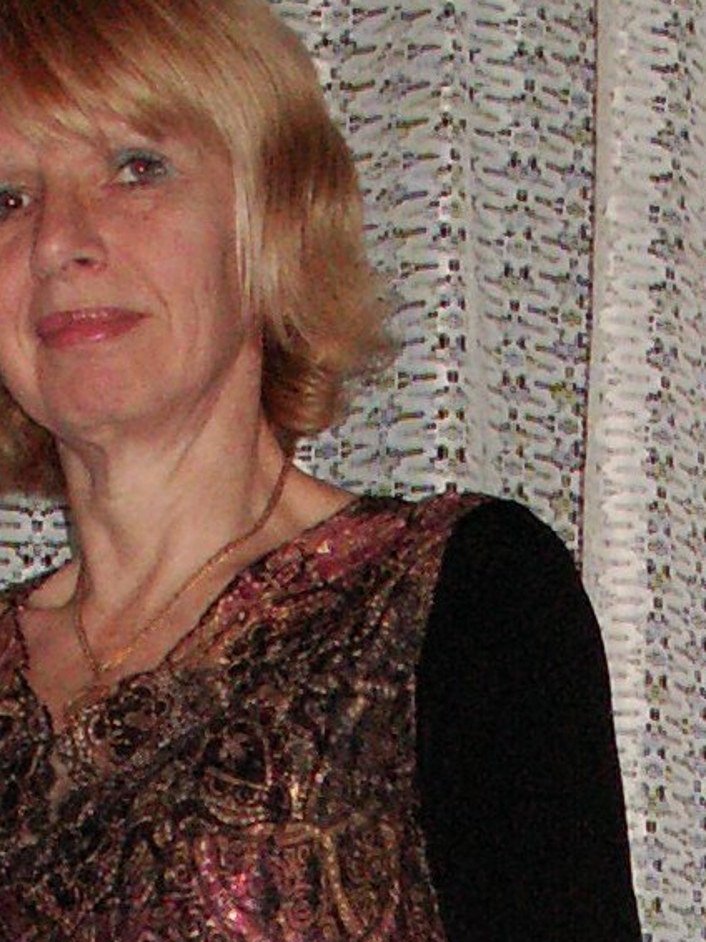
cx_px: 186
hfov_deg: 26.2
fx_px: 1497
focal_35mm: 55
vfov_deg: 34.8
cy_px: 585
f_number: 2.8
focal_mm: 5.86
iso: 160
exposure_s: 1/40
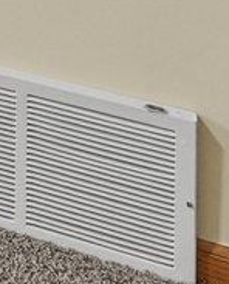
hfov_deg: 6.3
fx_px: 1233
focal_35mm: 146
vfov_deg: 9.8
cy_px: -593
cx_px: -907
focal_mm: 14
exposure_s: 1/125
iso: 2500
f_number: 5.6
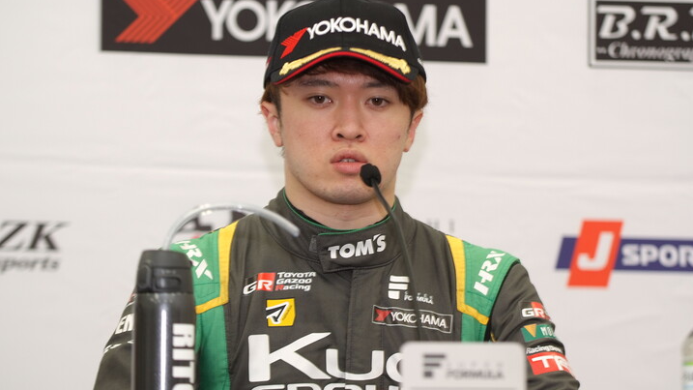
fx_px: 3362
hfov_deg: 11.8
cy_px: 212
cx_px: 347
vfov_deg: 6.6
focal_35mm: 183
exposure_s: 1/60
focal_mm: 116
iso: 200
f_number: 2.8
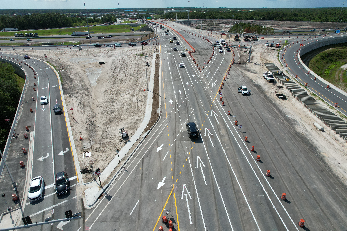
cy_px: 116
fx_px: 212
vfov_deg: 57.2
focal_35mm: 22
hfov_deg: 78.6
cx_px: 174
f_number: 2.8
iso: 100
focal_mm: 8.38
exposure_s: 1/2500
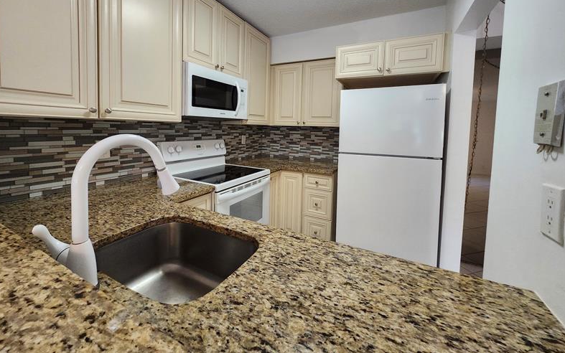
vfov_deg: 77.7
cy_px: 140
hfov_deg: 105.3
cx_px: 281
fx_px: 216
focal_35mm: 14
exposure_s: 1/60
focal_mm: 1.74
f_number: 2.2
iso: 250
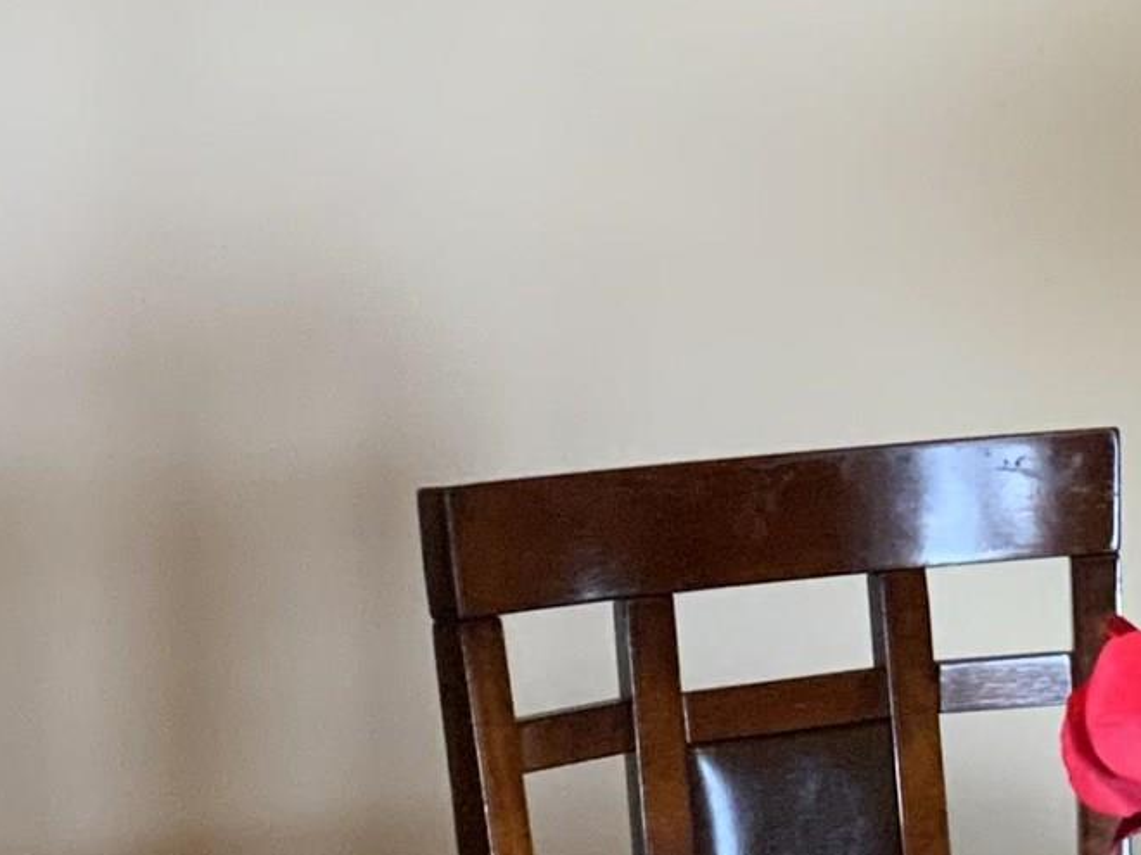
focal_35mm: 135
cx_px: 1182
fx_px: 4450
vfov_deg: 11.0
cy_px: 231
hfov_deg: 14.3
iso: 250
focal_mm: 3
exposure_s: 1/60
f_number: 1.8
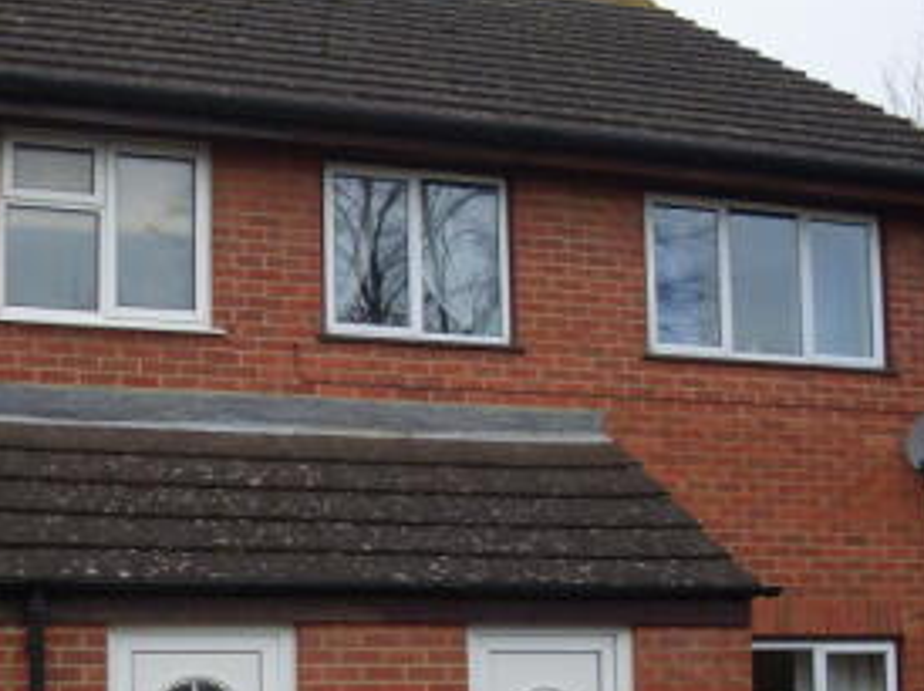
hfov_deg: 24.0
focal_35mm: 81
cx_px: 278
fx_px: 2160
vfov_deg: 18.1
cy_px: 474
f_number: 3
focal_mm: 6.3
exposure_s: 1/250
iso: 80
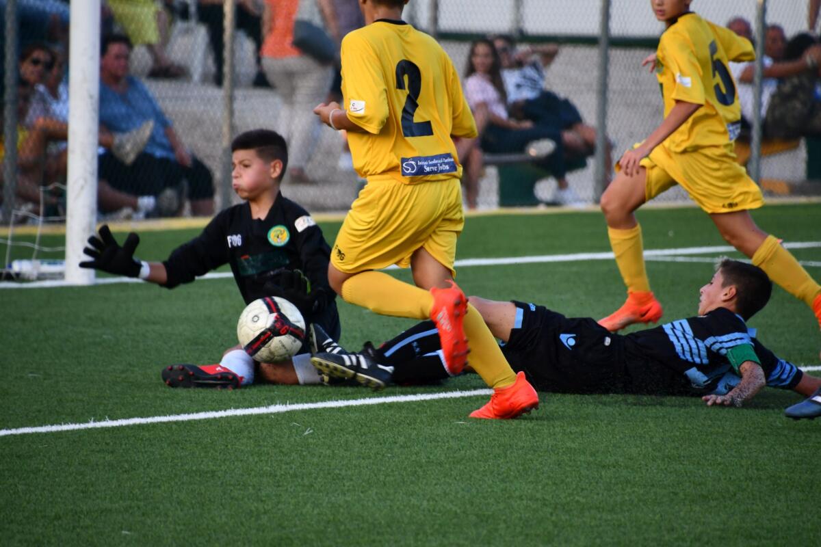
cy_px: 274
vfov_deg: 3.1
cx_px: 410
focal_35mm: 450
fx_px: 10262
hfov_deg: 4.6
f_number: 6.3
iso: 900
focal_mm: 300
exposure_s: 1/500
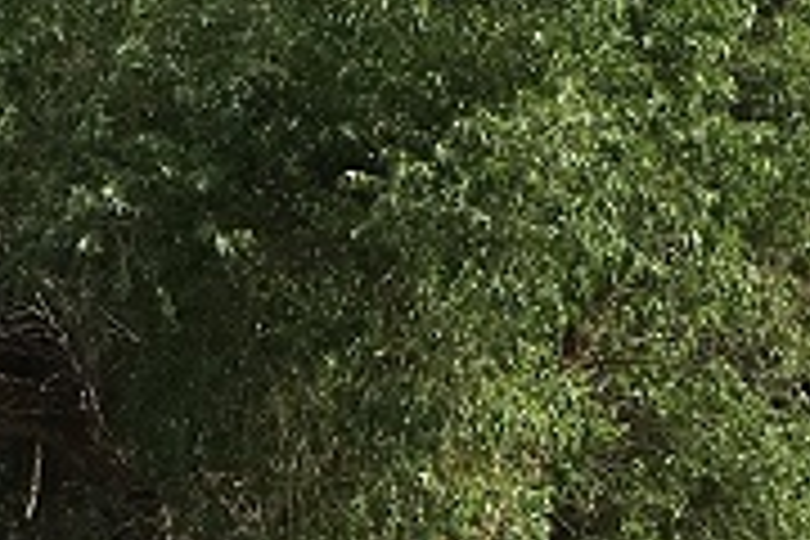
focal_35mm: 181
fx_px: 4072
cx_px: -207
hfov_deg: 11.1
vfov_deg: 7.4
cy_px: 842
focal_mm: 4.15
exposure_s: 1/1538
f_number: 2.2
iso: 25
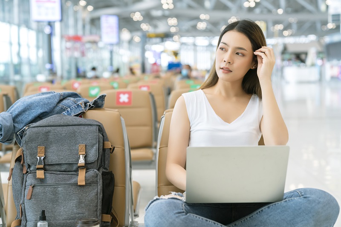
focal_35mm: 60
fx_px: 568
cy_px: 114
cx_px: 170
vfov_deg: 22.6
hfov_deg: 33.4
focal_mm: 60
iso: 640
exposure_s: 1/160
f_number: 2.8
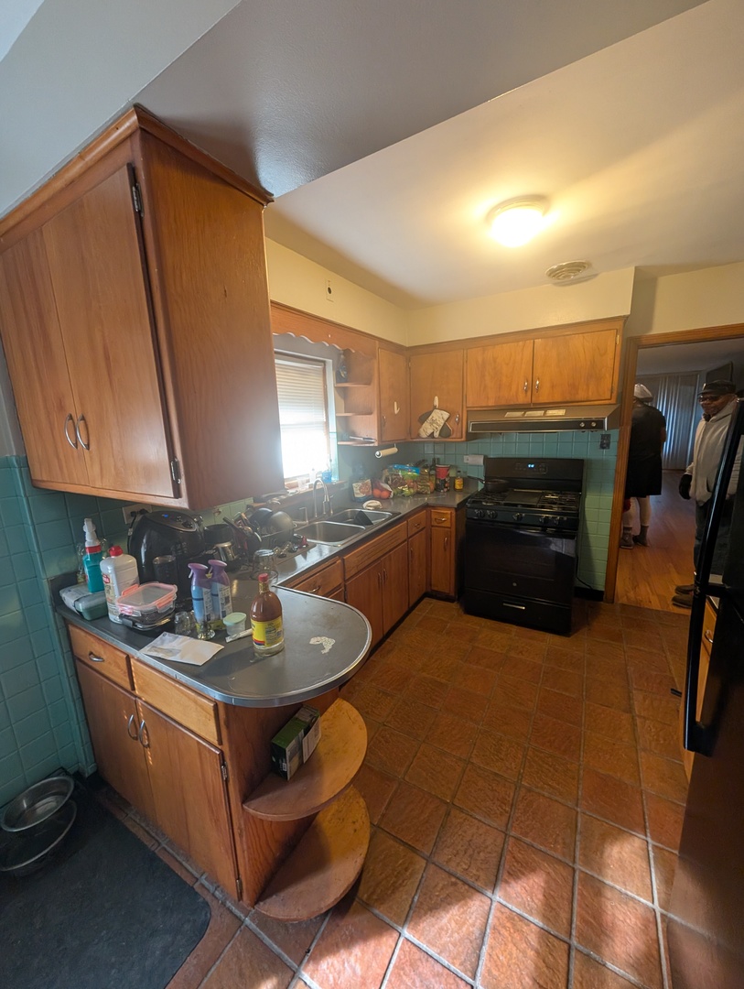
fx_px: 343
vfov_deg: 110.5
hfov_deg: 94.6
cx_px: 372
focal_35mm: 12
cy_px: 494
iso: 369
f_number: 1.7
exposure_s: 1/120
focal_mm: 2.02
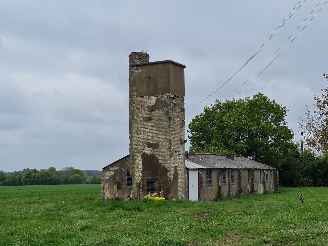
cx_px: 164
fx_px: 246
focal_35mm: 26
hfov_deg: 67.3
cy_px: 123
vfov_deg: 53.1
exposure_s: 1/2976
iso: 50
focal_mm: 5.4
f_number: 1.8
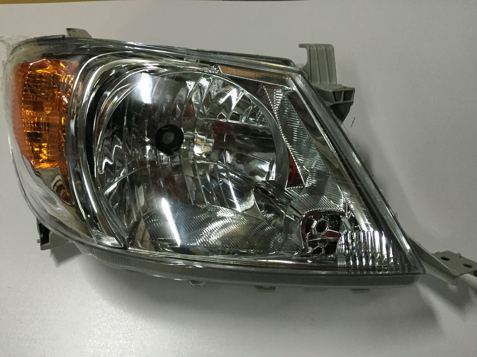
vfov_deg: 48.2
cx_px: 238
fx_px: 400
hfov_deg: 61.7
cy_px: 178
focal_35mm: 29
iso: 250
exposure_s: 1/25
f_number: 2.2
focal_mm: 4.15
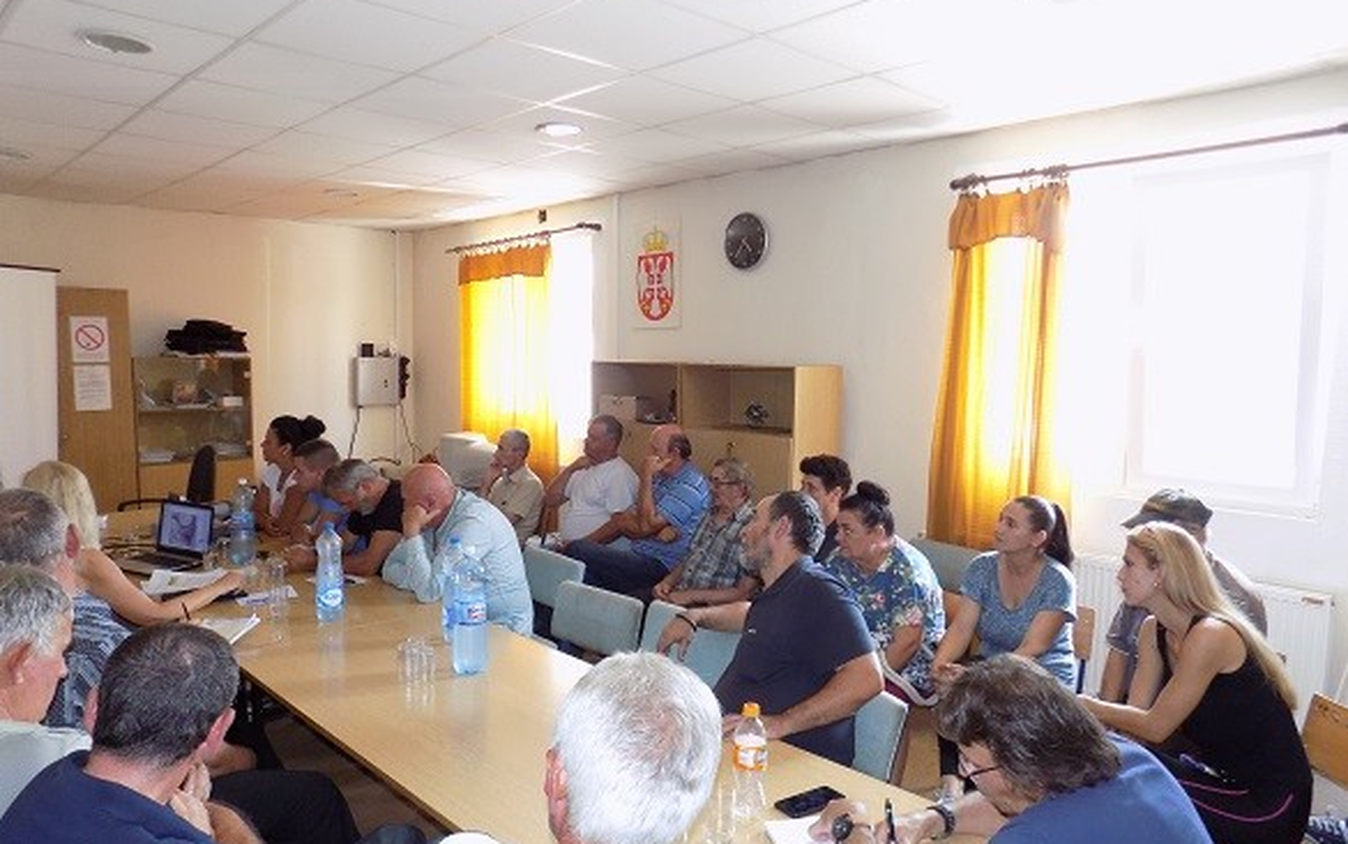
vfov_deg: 49.3
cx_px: 673
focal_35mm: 25
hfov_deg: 72.5
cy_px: 450
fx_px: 919
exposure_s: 1/30
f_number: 3.1
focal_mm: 4
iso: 280
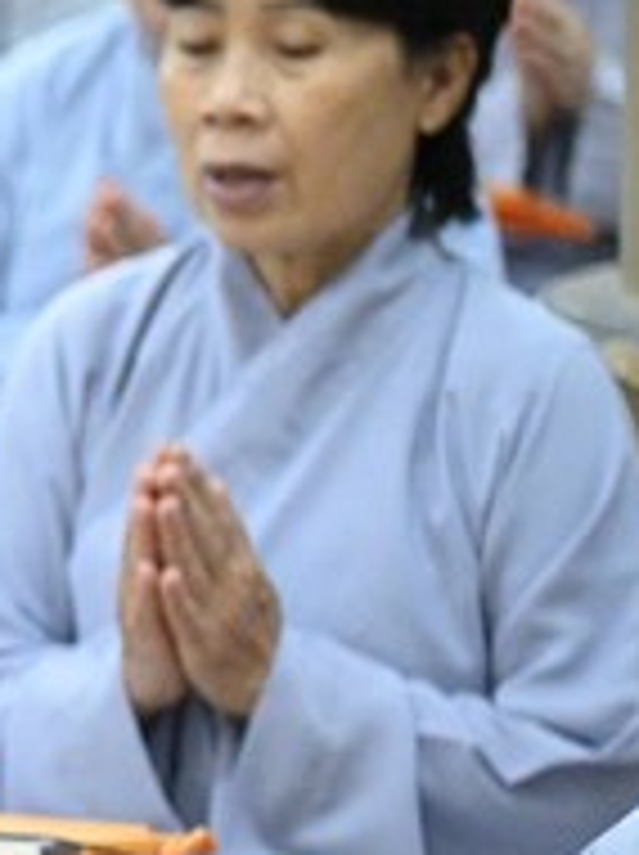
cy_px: 572
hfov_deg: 4.5
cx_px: -758
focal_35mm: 322
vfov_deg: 6.2
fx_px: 7943
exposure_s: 1/250
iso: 20000
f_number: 4.5
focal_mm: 98
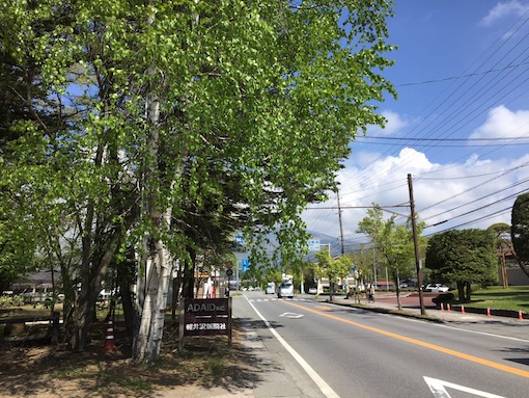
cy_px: 199
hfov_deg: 61.6
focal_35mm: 29
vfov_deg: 48.3
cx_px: 264
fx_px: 443
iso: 32
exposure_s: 1/1721
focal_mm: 4.15
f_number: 2.2
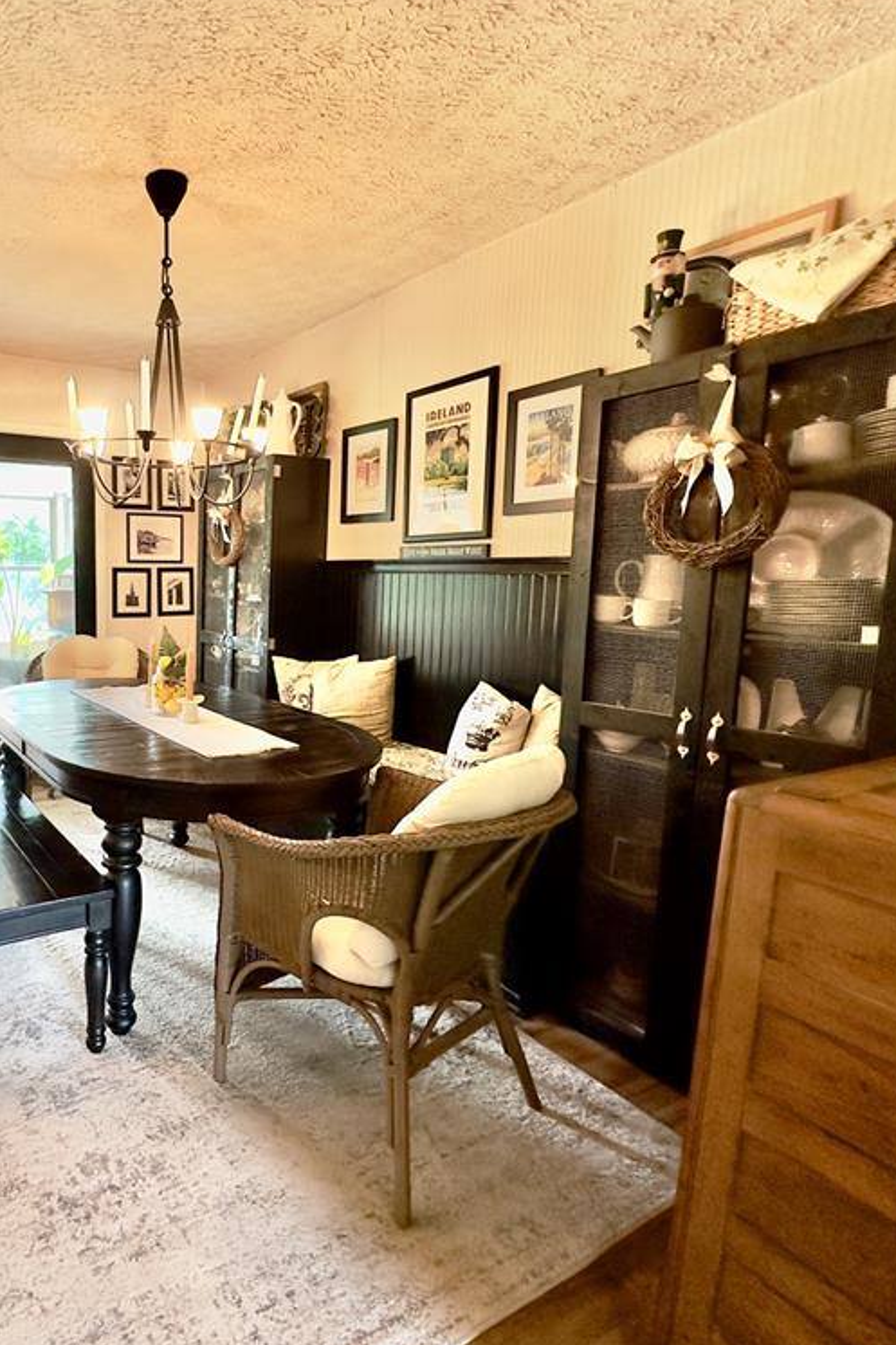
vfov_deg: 84.0
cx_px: 200
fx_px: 747
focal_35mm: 20
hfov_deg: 58.0
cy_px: 672
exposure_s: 1/60
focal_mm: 2.22
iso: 200
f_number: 2.2
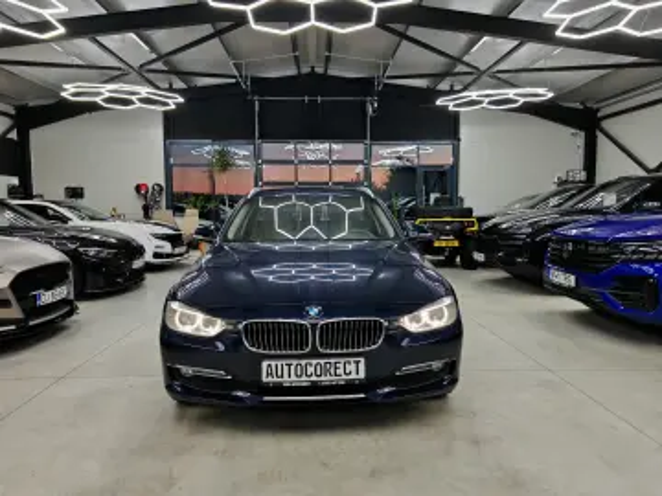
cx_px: 331
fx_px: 497
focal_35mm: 26
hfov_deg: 67.3
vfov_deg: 53.1
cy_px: 248
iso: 80
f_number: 1.6
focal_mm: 5.4
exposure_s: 1/85
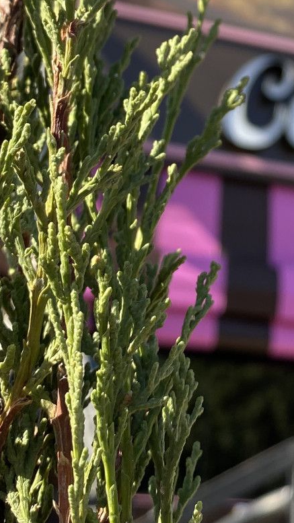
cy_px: 16
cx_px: 301
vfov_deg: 28.5
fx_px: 970
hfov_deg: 16.8
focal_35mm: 70
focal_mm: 4.25
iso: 32
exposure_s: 1/633
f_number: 1.8
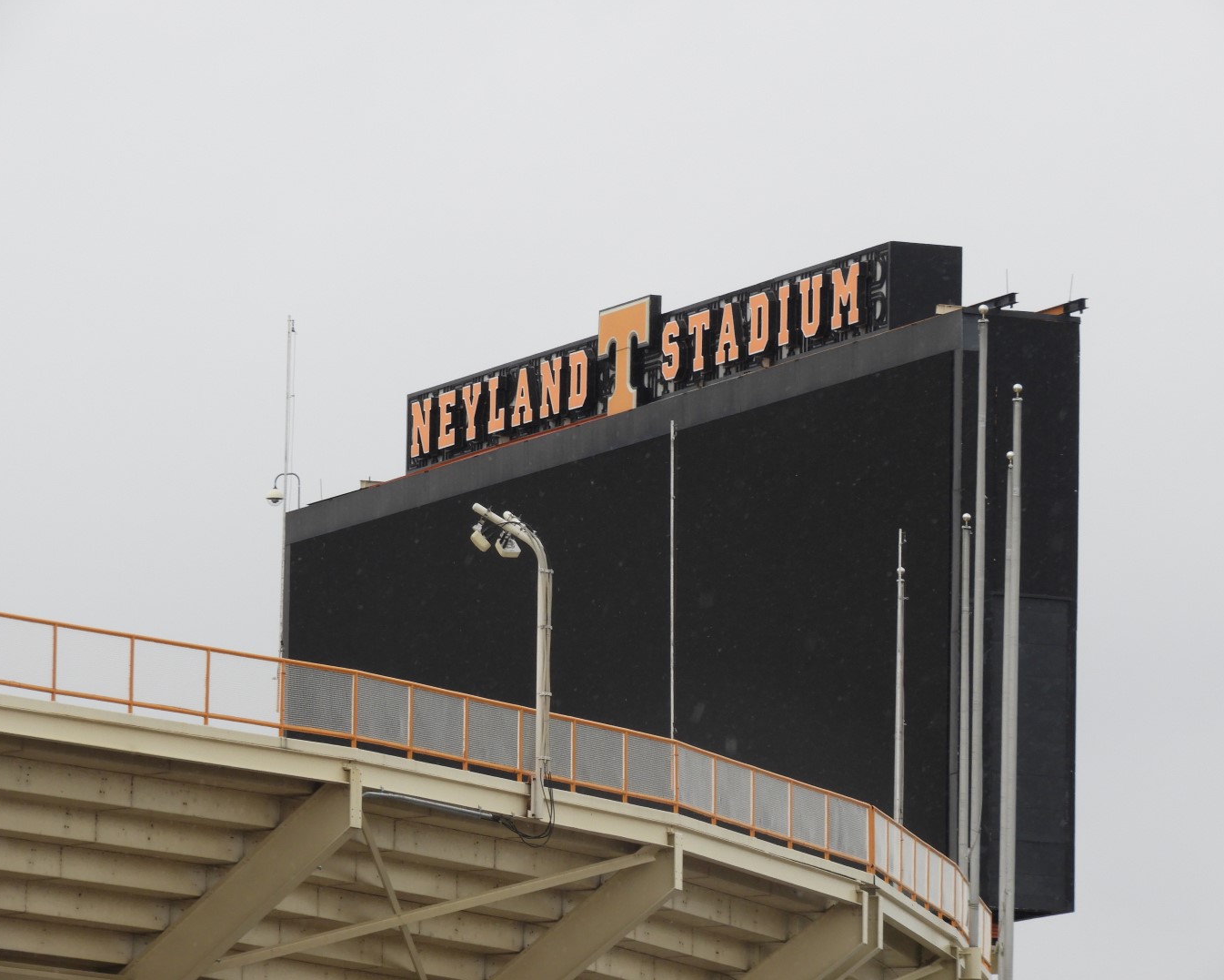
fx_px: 10216
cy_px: 490
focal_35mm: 282
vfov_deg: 5.5
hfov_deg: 6.9
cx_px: 634
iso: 125
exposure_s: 1/125
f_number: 5.5
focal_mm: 48.4
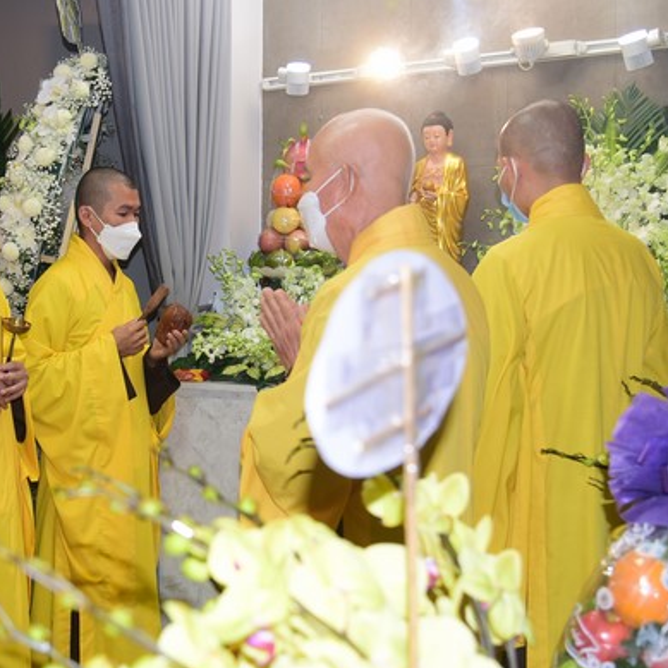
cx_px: 132
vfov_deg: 31.6
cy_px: 343
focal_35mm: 54
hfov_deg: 30.8
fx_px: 1179
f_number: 4
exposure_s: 1/60
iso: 500
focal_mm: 38
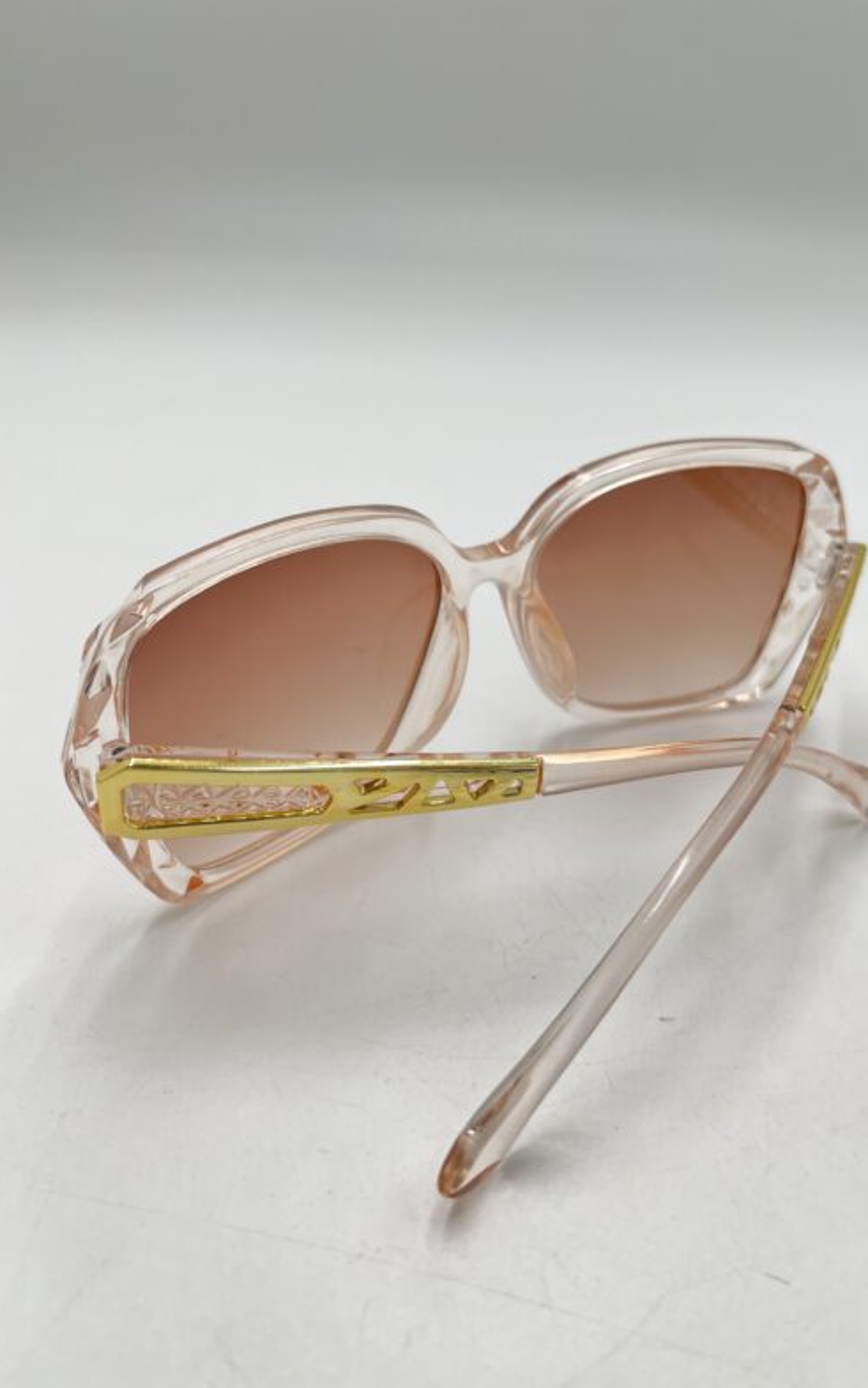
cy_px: 684
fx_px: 1021
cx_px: 507
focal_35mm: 27
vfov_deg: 68.4
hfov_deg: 45.9
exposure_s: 1/151
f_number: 1.6
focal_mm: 5.1
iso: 32
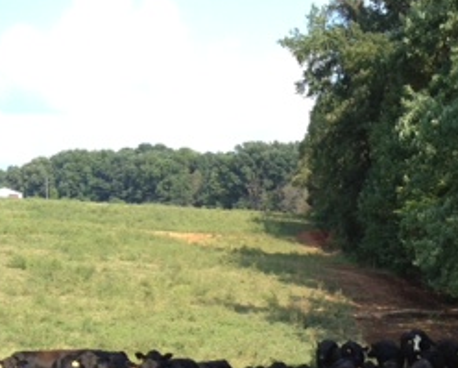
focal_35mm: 88
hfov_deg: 20.9
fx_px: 1194
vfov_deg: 17.0
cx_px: 475
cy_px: 401
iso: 50
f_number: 2.4
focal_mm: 4.28
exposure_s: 1/606
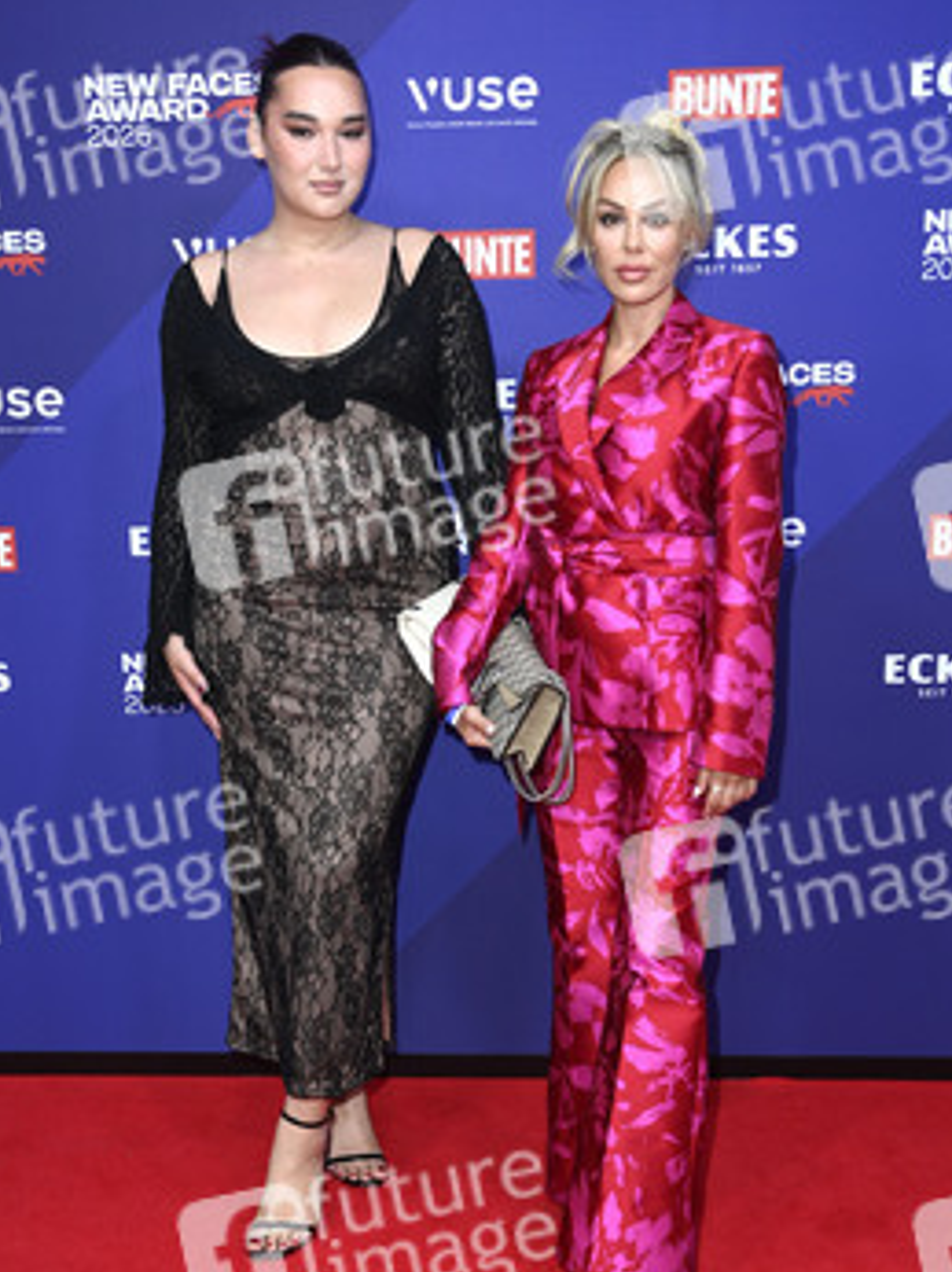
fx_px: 1469
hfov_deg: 35.9
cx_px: 474
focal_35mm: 40
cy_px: 687
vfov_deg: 46.8
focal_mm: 36
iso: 800
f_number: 5.6
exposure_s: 1/250
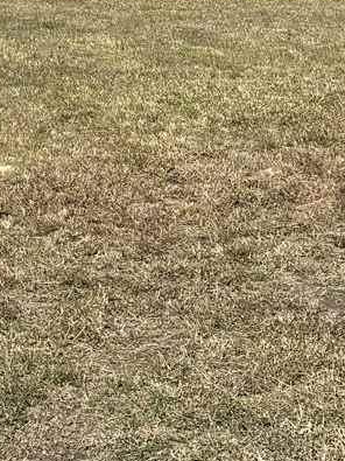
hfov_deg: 10.6
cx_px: 196
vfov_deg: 13.9
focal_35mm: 140
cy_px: 1
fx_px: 1861
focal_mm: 6.76
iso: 80
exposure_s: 1/3953
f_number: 1.78
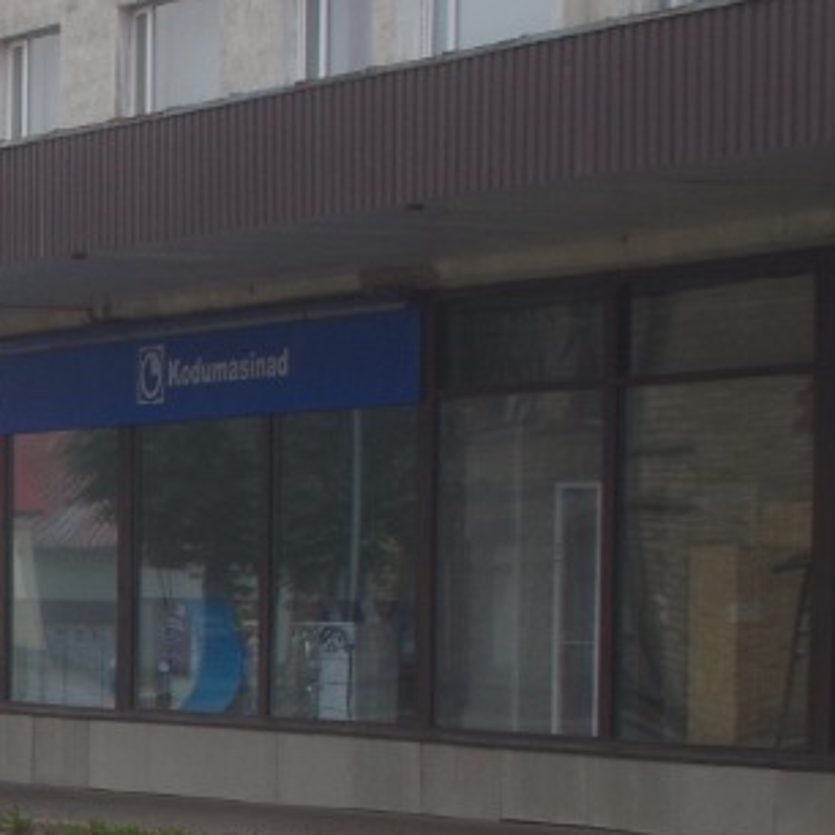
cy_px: 464
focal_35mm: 190
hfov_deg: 8.9
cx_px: -521
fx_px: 5185
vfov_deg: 9.2
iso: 250
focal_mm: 28
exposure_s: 1/60
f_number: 11
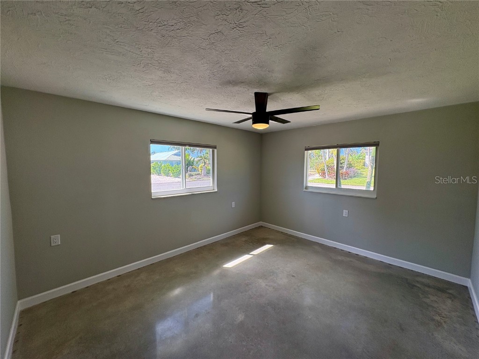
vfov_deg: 85.7
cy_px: 180
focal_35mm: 14
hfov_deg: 102.1
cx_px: 240
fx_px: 194
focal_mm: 2.22
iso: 64
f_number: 2.2
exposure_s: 1/162
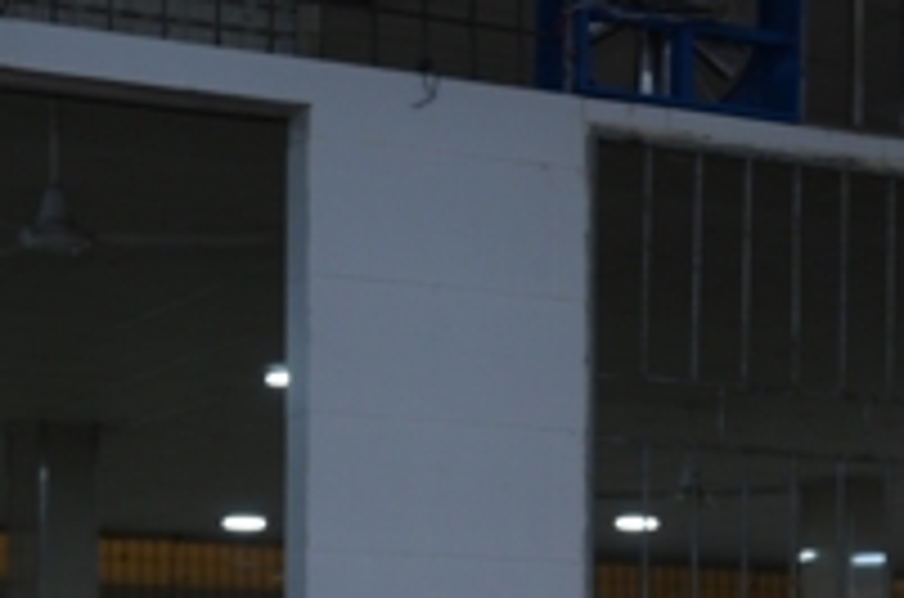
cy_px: 787
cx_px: 724
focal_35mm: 123
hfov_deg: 16.6
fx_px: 3081
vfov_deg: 10.8
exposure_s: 1/125
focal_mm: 38
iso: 1000
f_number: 4
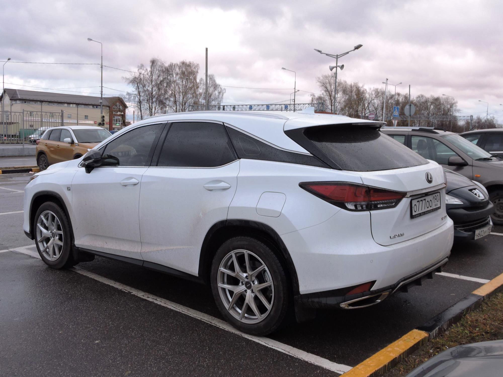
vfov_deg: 42.9
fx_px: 480
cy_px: 188
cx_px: 252
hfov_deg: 55.4
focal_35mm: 33
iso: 100
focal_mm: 5.9
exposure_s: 1/30
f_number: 3.6
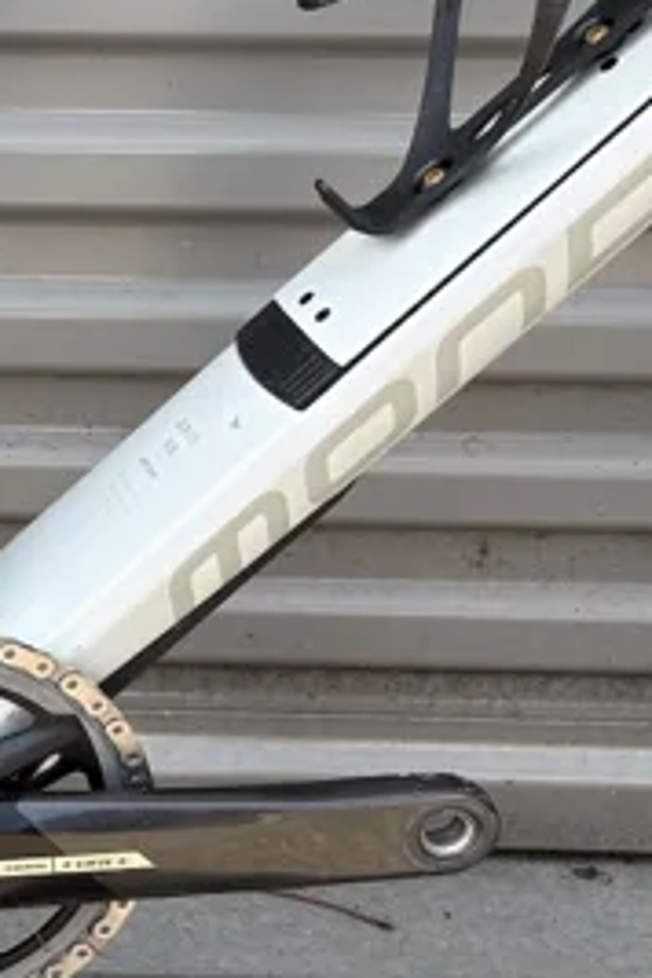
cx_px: -700
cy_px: 399
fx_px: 2200
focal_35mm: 81
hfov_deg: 13.9
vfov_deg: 25.0
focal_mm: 5.96
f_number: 1.6
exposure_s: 1/543
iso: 50
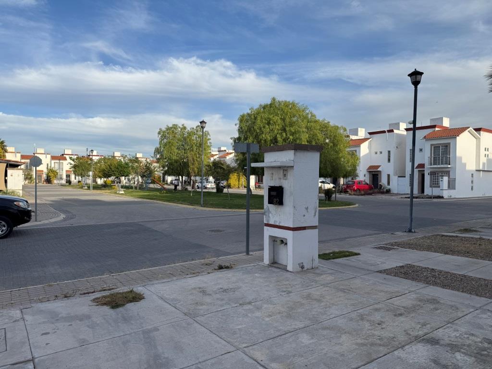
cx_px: 246
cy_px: 184
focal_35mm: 24
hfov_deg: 71.6
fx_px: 341
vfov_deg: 56.8
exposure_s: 1/2833
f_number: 1.78
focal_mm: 6.76
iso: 80
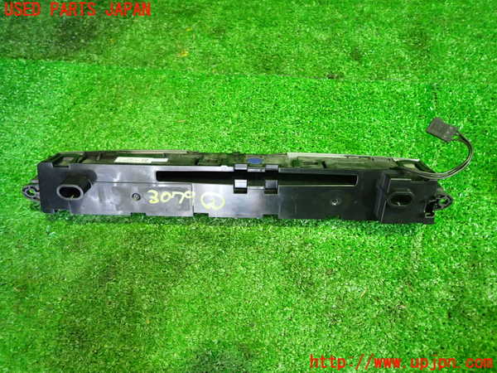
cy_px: 186
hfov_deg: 69.4
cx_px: 248
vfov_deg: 54.9
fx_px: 359
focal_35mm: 25
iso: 500
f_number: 2
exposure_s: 1/30
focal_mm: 4.5
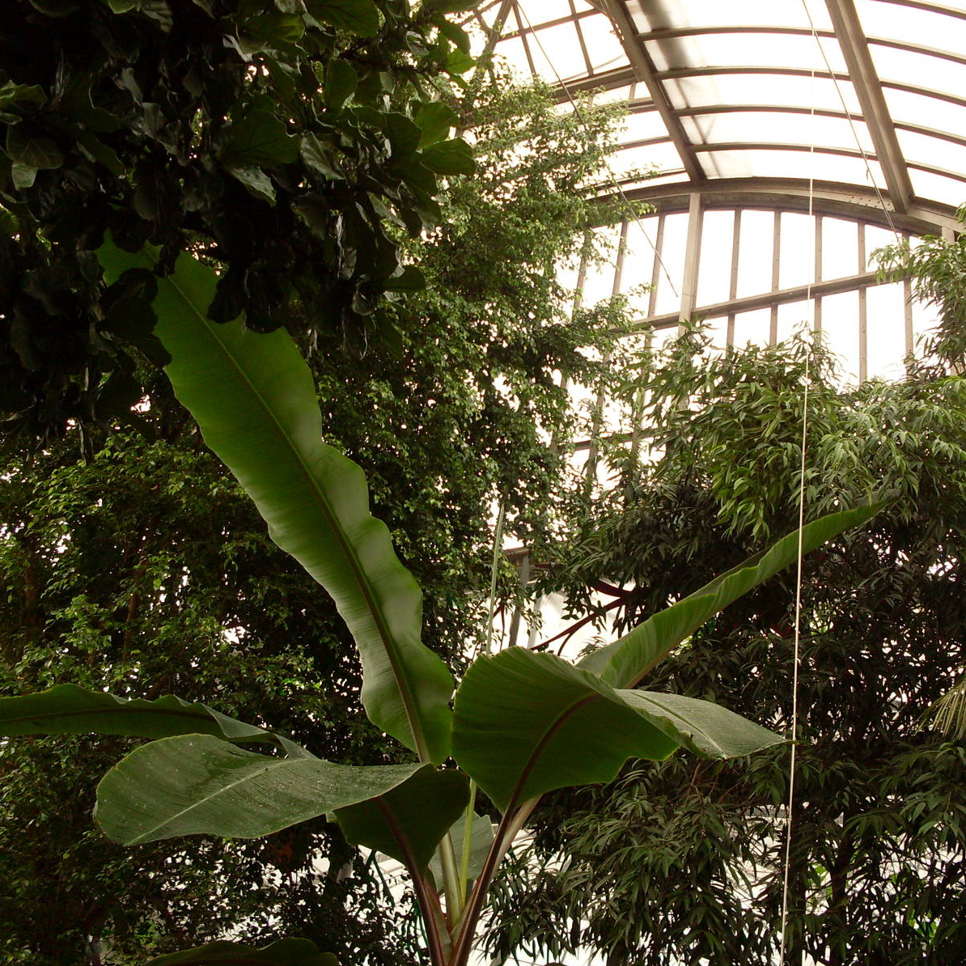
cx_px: 528
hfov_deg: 37.5
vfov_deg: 37.6
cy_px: 482
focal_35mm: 45
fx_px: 1421
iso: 100
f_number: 2.8
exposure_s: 1/125
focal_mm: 6.3
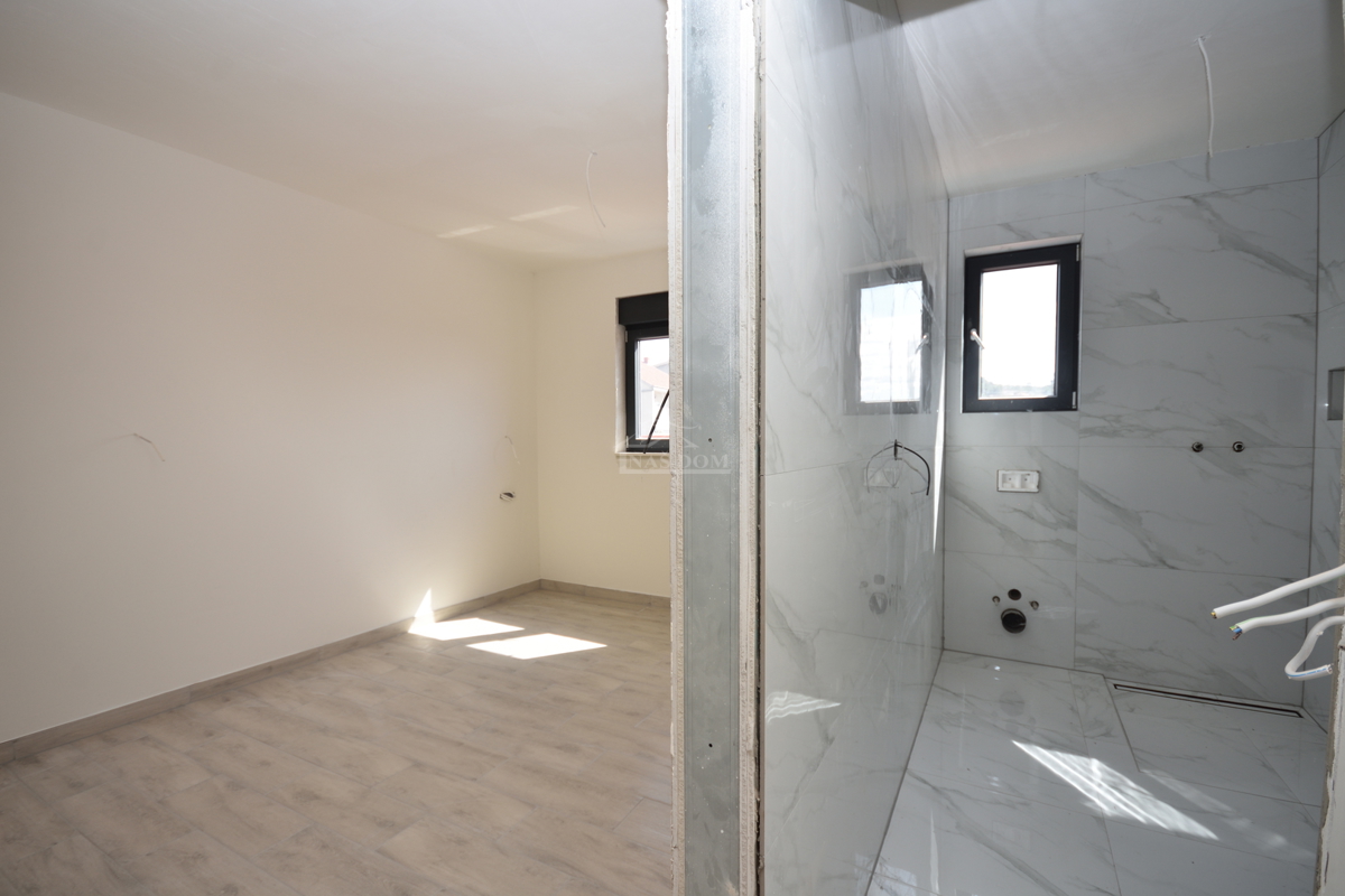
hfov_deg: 100.4
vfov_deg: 77.3
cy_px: 448
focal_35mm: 15
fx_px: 560
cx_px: 672
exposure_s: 1/125
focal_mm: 10
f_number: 5.6
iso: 100
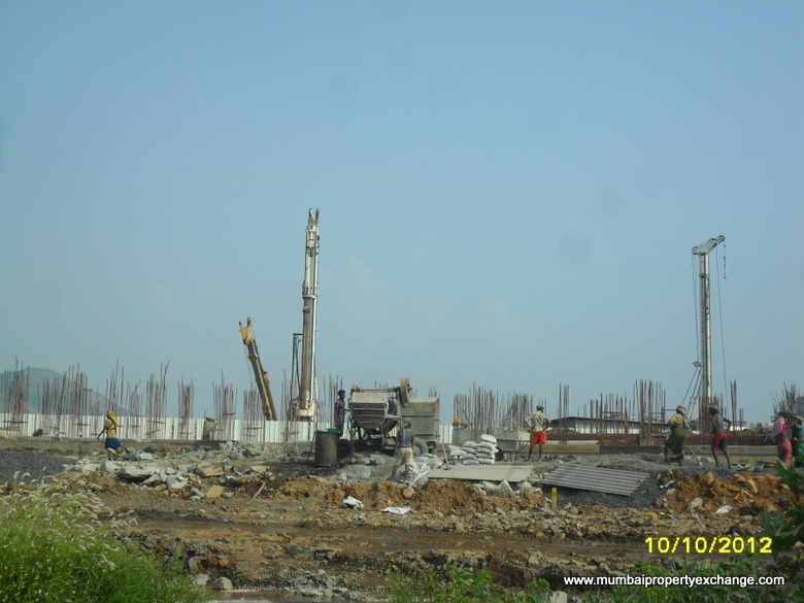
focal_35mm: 52
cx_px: 402
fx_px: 1208
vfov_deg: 28.0
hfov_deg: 36.8
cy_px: 302
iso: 100
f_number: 5
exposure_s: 1/1000
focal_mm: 9.3
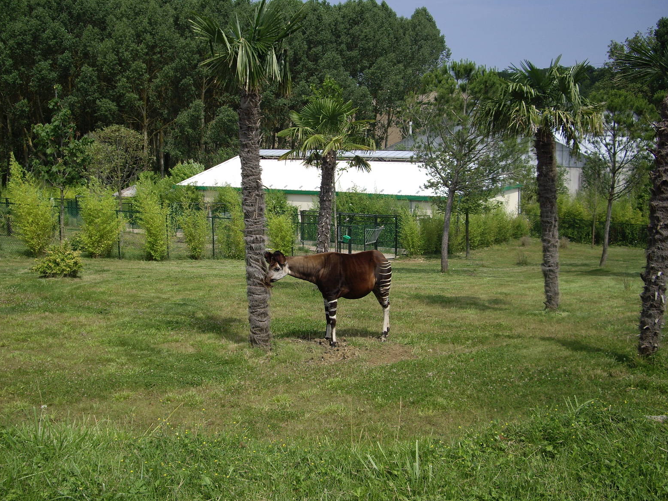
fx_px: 753
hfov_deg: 47.9
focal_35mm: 39
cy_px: 254
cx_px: 330
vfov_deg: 36.8
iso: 50
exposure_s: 1/250
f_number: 5.6
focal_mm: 7.9
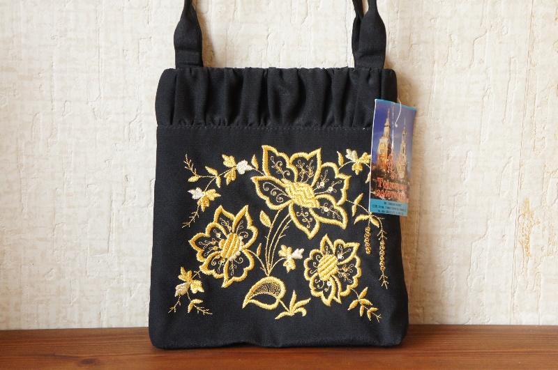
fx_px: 1254
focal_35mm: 81
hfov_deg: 25.1
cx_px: 279
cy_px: 185
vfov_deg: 16.8
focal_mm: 54
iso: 1600
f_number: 5.6
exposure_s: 1/30
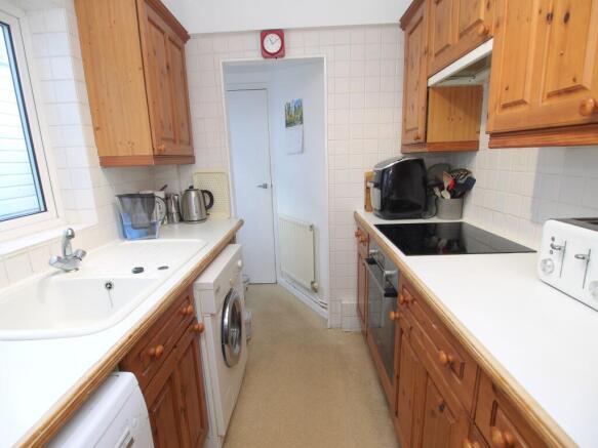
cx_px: 299
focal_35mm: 18
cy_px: 224
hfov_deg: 87.8
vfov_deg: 71.6
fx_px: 311
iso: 100
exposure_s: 1/60
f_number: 4
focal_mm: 9
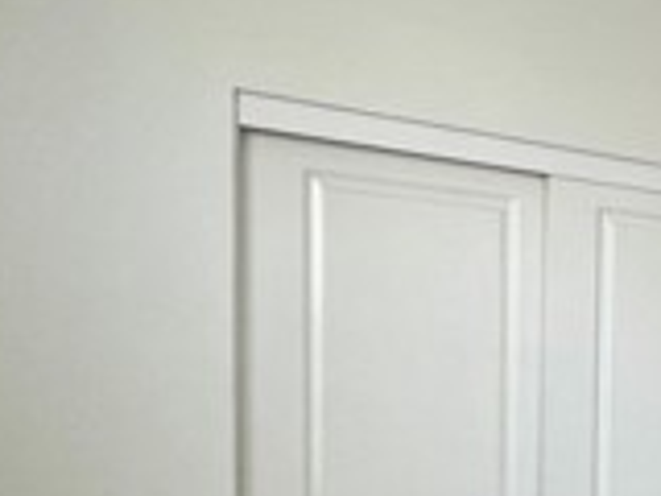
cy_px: 430
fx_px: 993
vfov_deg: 27.2
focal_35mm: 52
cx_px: 996
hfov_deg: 26.5
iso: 80
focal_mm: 1.57
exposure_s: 1/120
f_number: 1.8
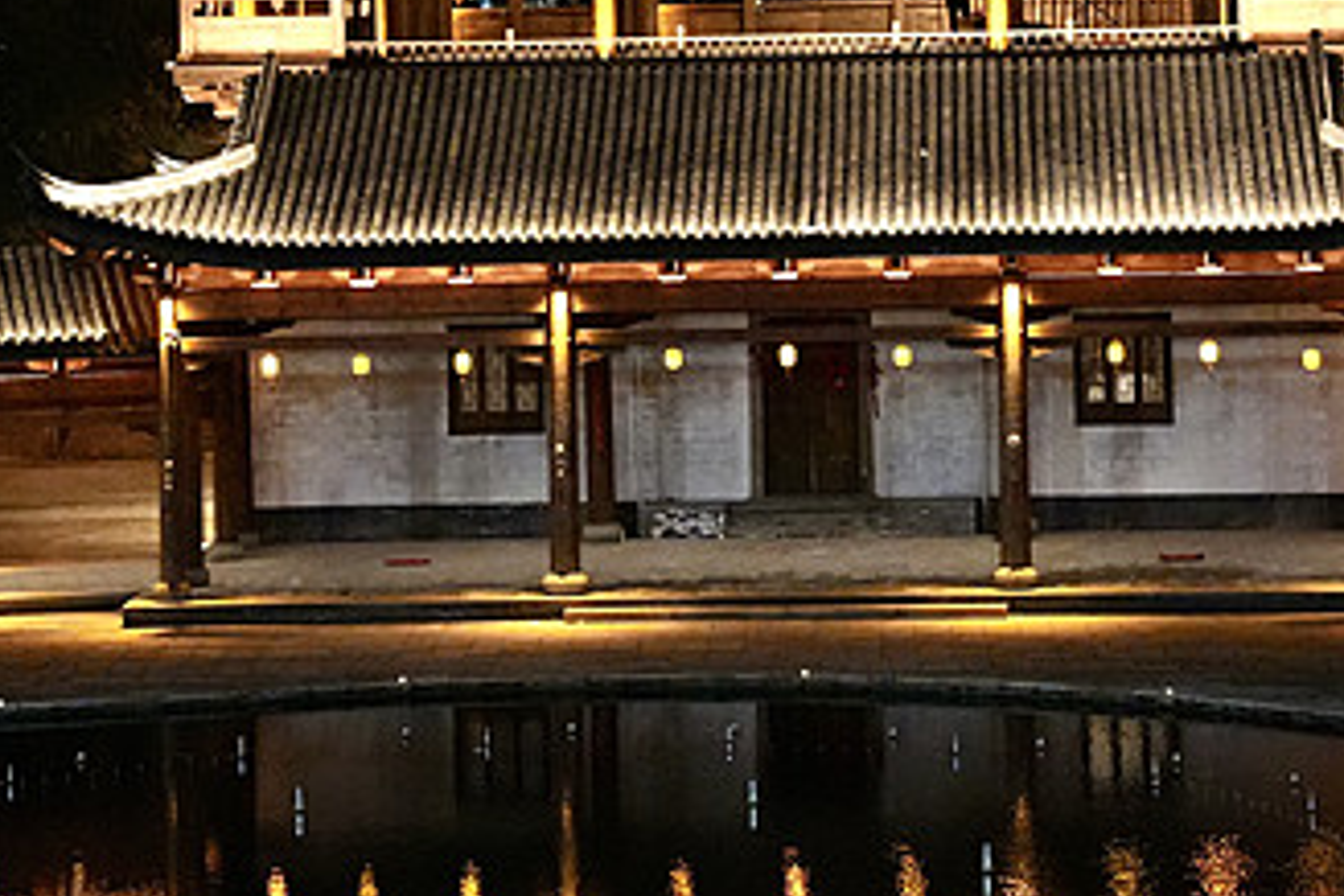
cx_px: 703
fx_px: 5301
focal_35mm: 142
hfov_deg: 14.4
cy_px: 109
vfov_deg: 9.6
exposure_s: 1/60
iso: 12800
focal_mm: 58
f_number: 4
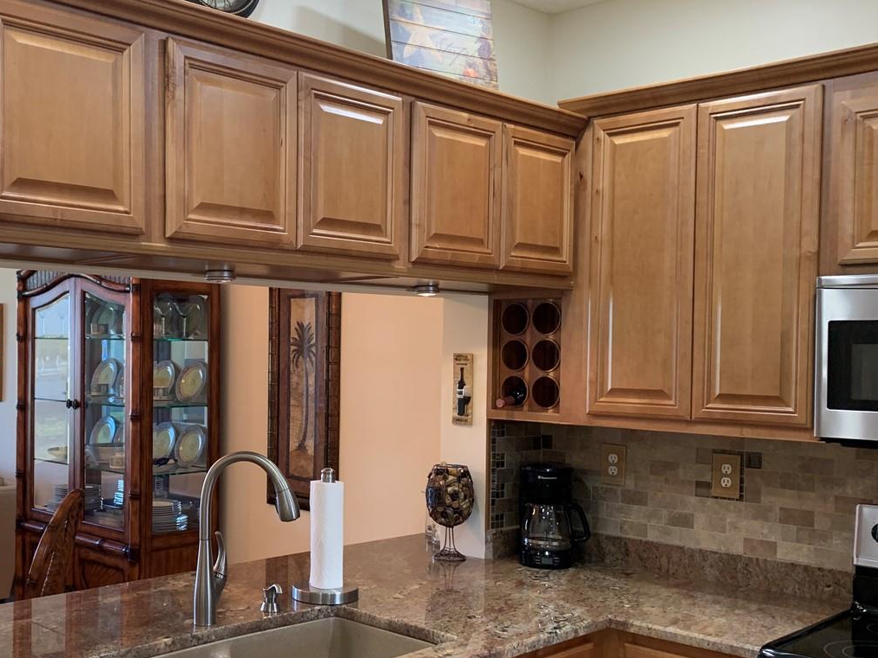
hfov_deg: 45.1
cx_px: 293
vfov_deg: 35.0
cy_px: 393
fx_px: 1040
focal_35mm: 41
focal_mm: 4.25
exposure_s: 1/60
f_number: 1.8
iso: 160
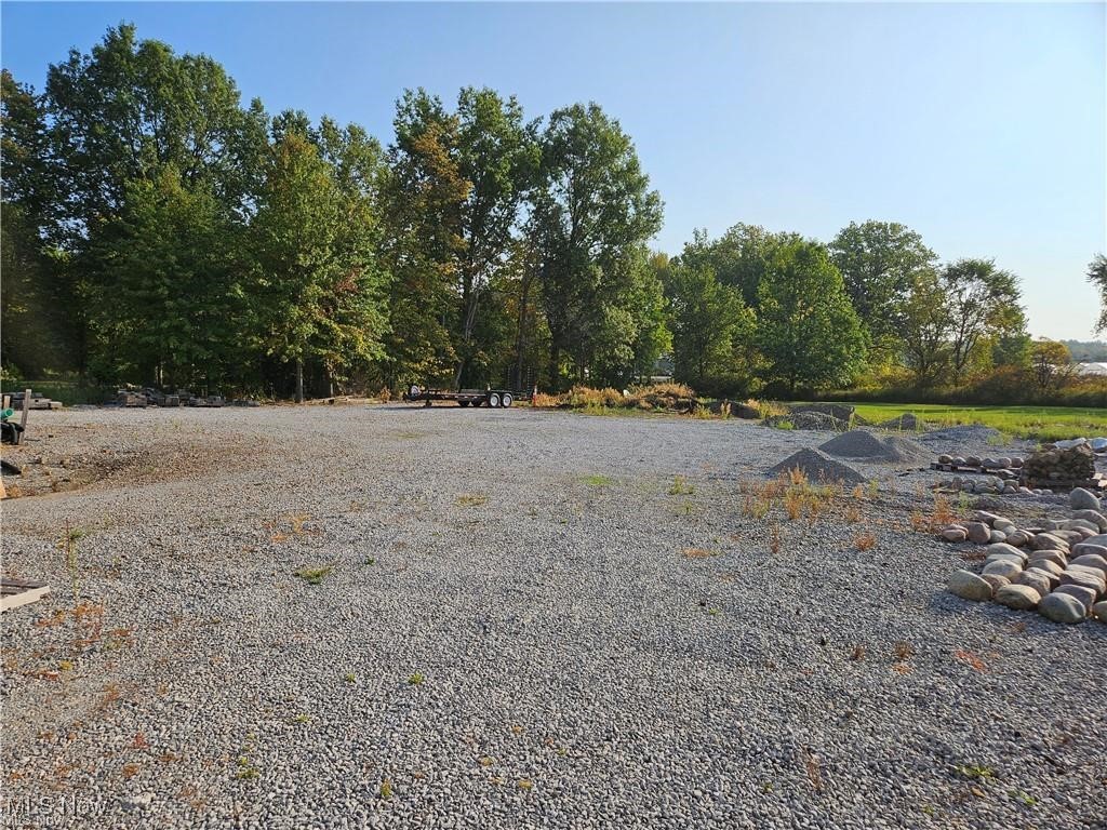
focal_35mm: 23
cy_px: 415
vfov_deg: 58.9
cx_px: 554
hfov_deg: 73.9
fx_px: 736
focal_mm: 5.4
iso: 25
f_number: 1.8
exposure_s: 1/2240
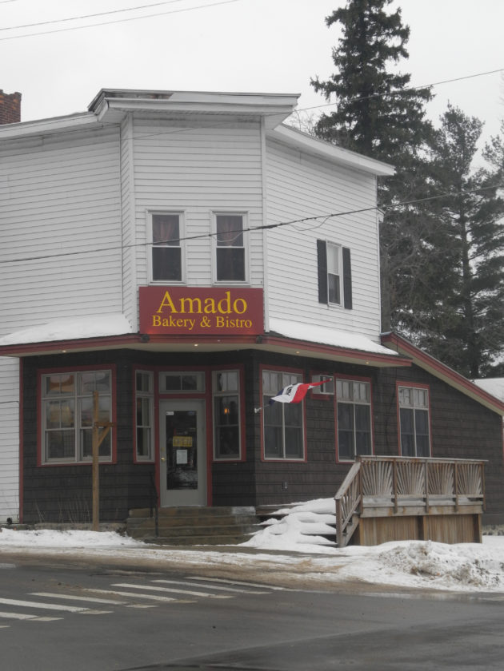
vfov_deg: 23.0
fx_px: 1650
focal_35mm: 85
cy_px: 336
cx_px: 252
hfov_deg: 17.4
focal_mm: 18.1
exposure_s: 1/250
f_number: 4
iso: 100
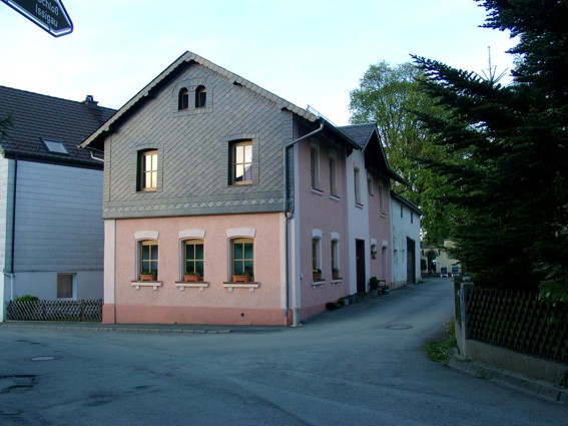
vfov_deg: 41.8
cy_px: 213
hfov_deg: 54.0
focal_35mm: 34
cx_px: 284
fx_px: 558
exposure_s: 1/87.1
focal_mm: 7.13
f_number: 2.8
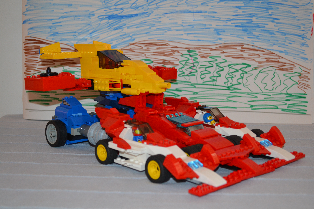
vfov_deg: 25.1
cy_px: 104
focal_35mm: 54
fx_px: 471
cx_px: 157
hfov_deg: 36.9
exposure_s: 1/60
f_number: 5
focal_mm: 36
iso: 900
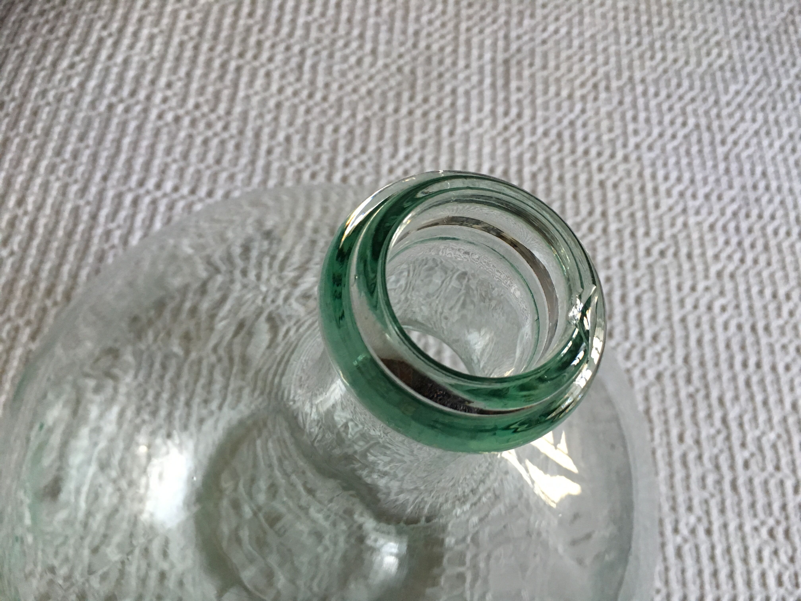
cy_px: 300
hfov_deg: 61.7
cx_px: 400
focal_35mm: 29
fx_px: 671
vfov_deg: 48.2
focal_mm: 4.15
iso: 160
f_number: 2.2
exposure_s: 1/33
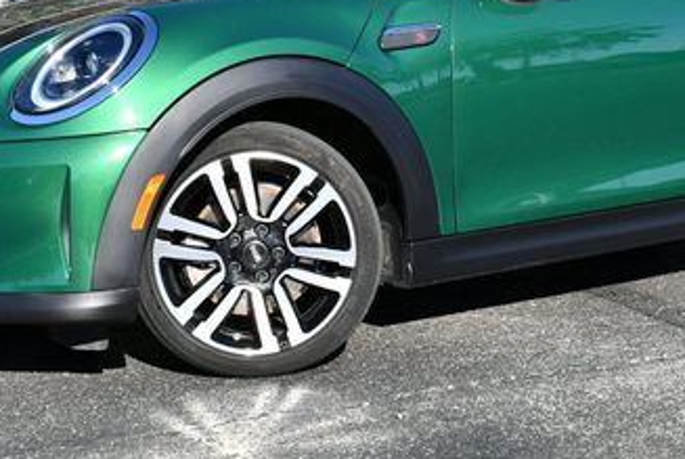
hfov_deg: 22.6
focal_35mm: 90
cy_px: 15
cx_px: 400
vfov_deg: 15.0
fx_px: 1715
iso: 140
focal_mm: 23
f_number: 8
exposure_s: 1/250
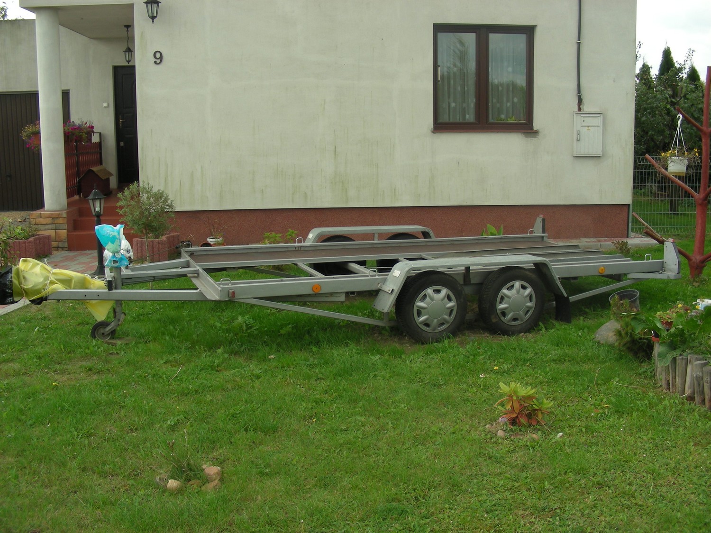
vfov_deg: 37.7
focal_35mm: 38
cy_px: 266
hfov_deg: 49.0
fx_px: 781
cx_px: 356
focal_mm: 6.3
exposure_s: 1/95.3
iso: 50
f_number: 4
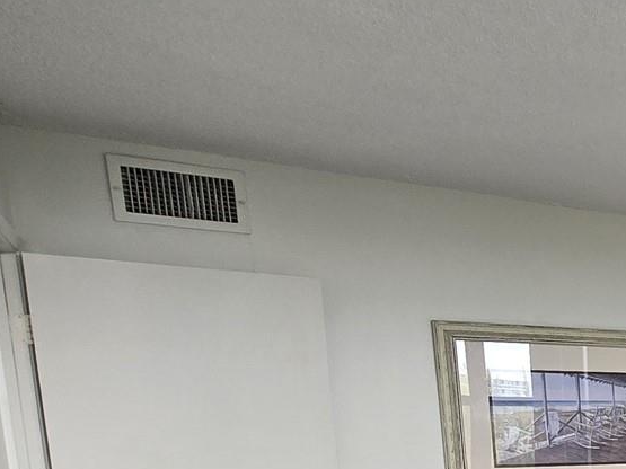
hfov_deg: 27.1
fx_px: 868
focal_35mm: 48
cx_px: 950
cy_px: 603
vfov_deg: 26.0
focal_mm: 2.2
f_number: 2.2
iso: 50
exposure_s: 1/60
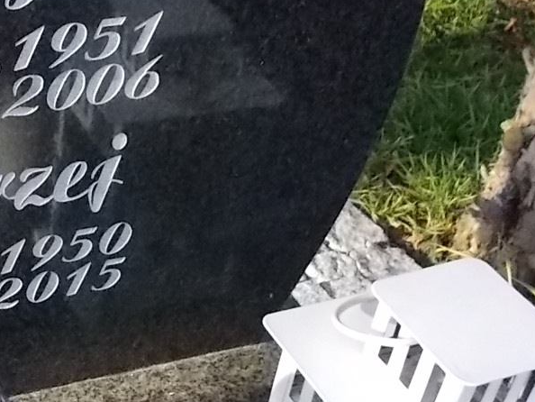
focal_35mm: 70
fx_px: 1082
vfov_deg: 20.7
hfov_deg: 25.6
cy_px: 71
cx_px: -59
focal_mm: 4.6
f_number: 8
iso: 400
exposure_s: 1/125
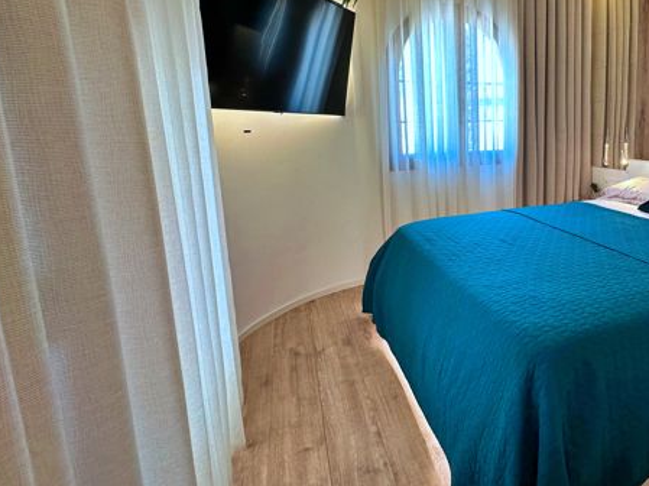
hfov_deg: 70.9
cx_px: 492
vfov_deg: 60.3
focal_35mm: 22
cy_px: 185
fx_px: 412
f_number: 2.2
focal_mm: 2.22
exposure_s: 1/100
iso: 160
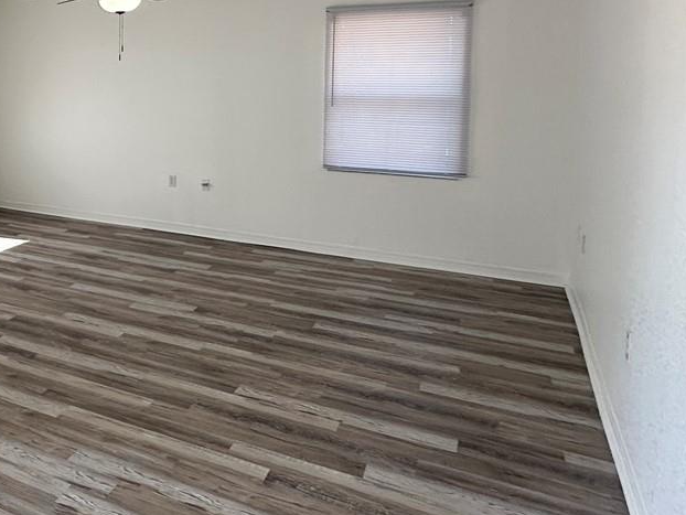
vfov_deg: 38.4
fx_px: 714
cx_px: -85
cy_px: 114
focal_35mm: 36
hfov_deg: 40.4
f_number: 2.2
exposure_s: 1/144
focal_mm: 2.22
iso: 40
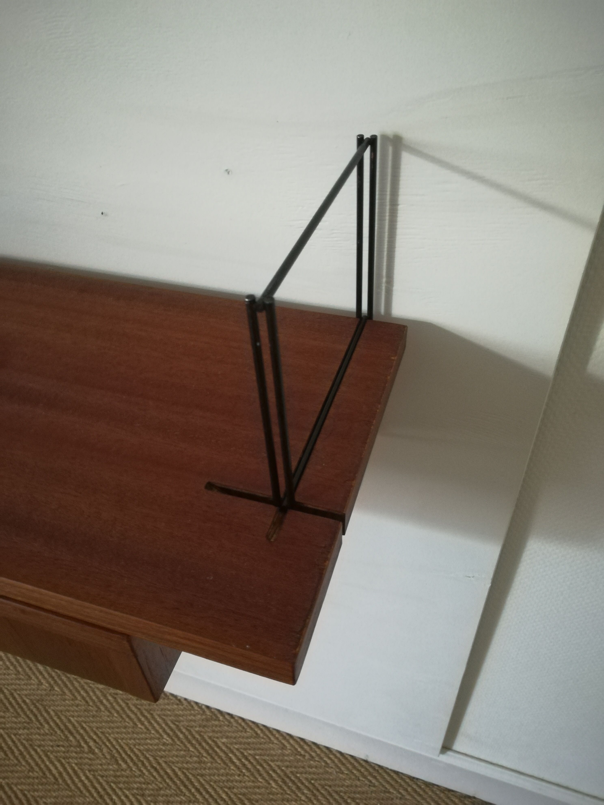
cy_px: 402
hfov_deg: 53.1
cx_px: 302
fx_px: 605
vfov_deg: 67.3
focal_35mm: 26
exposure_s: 1/14.3
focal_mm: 3.83
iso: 800
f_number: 2.2
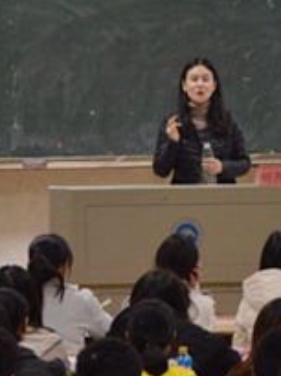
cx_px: 274
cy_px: 75
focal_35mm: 220
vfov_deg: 9.0
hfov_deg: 6.7
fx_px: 2389
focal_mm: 52
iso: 1000
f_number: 4.8
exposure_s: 1/30
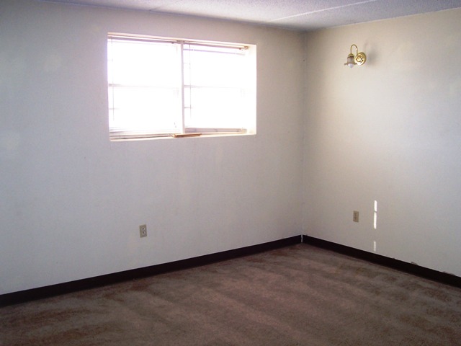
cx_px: 230
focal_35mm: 37
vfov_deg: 38.7
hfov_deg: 50.1
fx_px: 493
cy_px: 173
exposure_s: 1/60
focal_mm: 5.6
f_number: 2.8
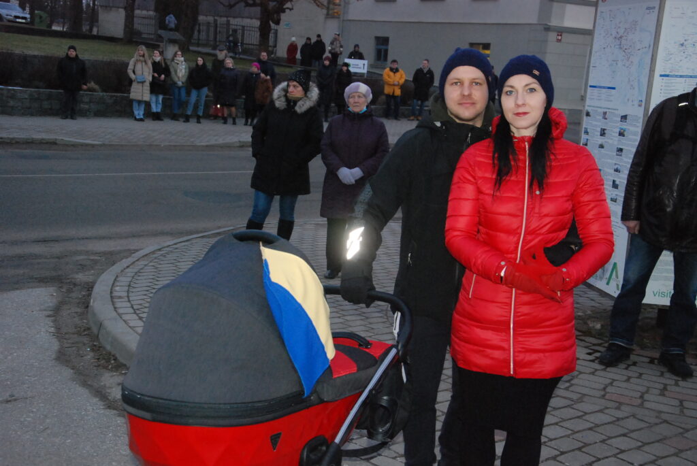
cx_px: 348
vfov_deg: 26.5
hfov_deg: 38.8
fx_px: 988
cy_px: 233
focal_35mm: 51
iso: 1600
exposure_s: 1/60
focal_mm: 34
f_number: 5.6
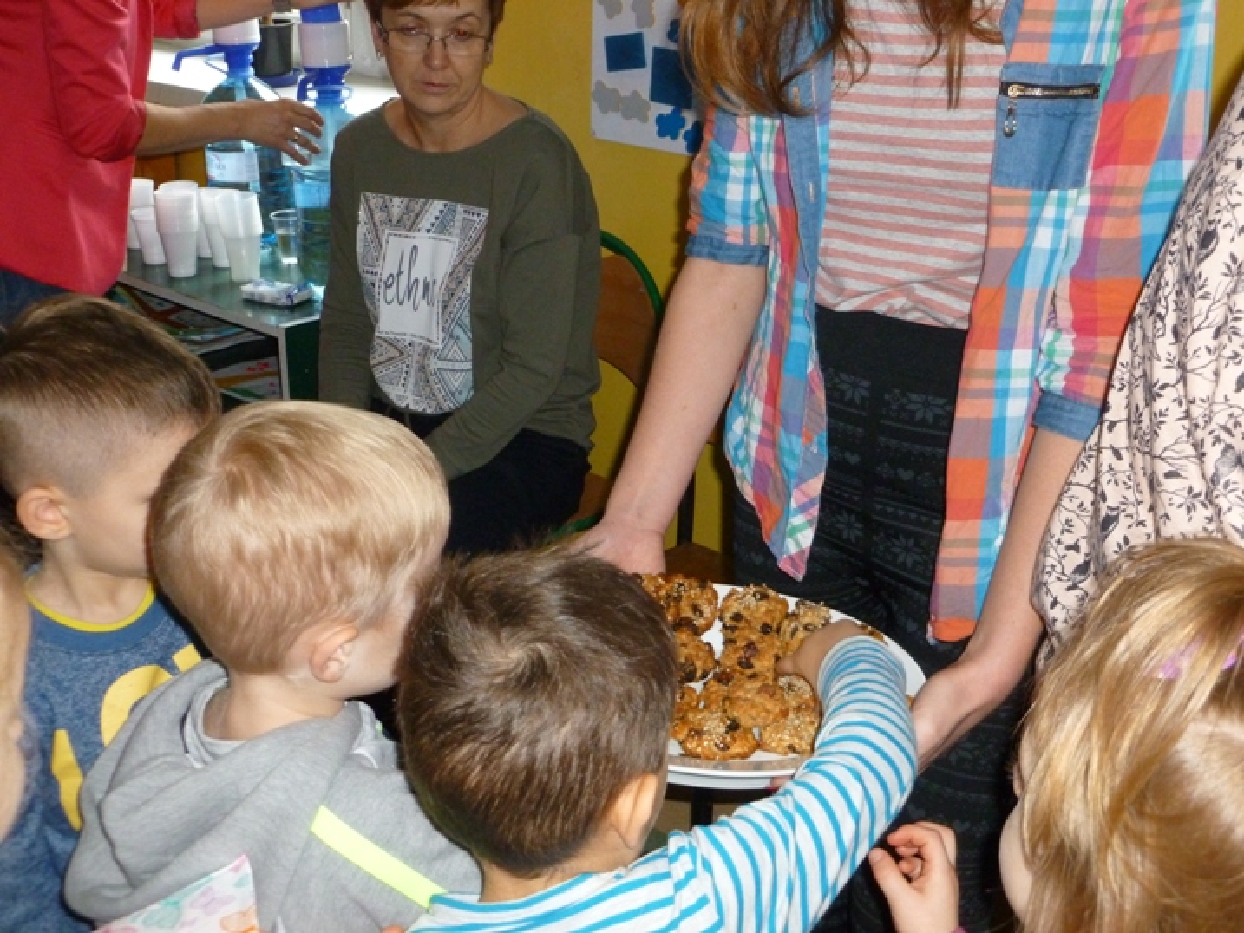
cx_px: 622
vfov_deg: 36.8
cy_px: 466
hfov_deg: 47.9
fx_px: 1402
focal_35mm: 39
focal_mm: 6.9
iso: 400
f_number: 3.7
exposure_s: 1/25
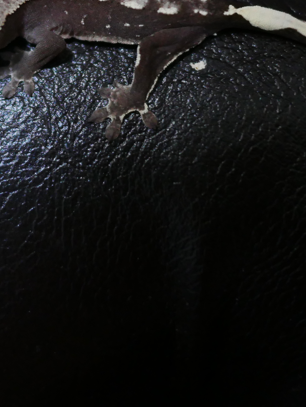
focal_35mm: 93
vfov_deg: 20.7
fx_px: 1096
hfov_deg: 15.8
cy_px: 57
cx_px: 68
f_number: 1.7
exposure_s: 1/60
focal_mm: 20
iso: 1250
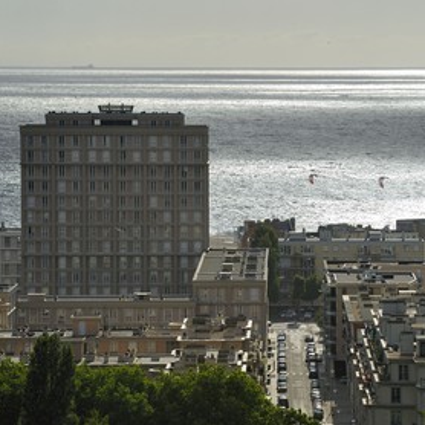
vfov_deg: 7.8
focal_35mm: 225
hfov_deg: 7.8
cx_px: 269
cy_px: 212
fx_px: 3125
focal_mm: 175
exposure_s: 1/400
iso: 200
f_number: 11
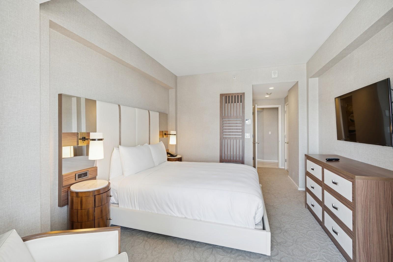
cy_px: 131
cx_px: 196
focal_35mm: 16
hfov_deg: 96.7
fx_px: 175
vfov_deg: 73.7
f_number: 8
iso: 400
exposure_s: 1/5
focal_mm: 16
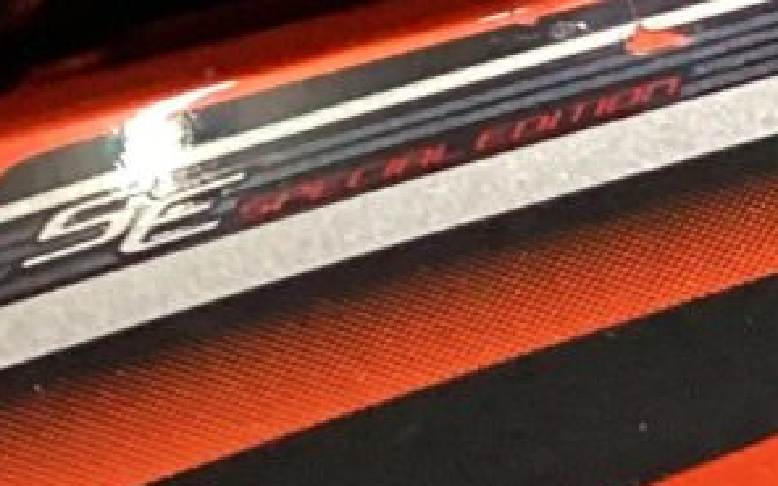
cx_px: 1606
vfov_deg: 6.1
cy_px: 630
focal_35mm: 213
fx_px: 4516
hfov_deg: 9.2
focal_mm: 3.3
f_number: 2.4
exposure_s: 1/60
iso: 250
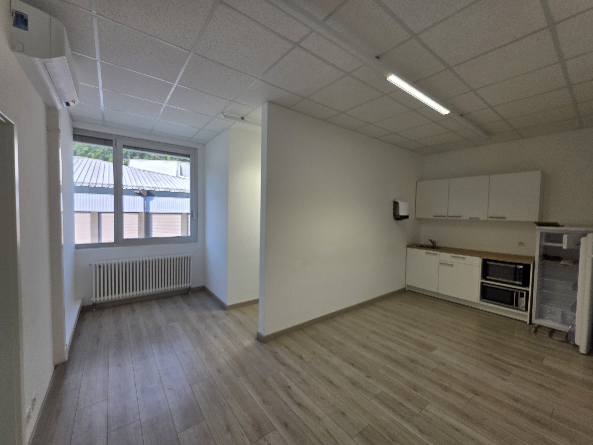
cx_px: 296
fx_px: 223
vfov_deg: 89.9
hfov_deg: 106.2
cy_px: 222
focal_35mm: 13
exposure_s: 1/204
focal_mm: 2.2
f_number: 1.9
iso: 40
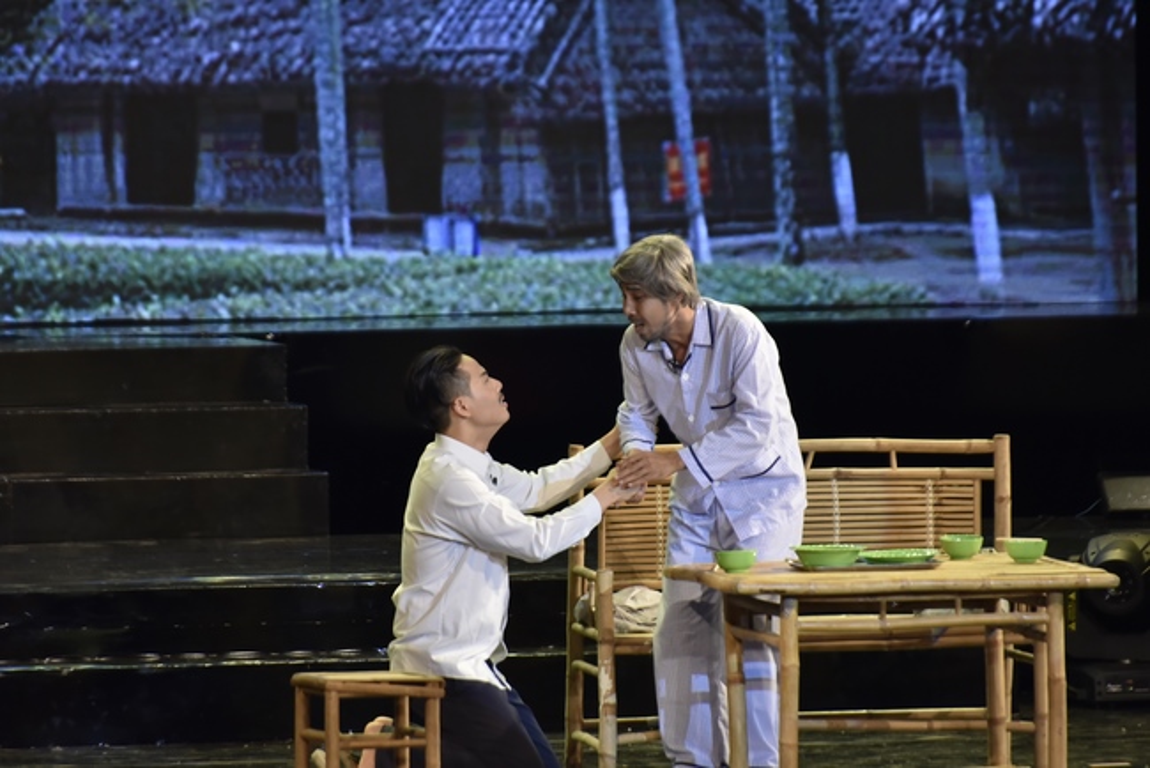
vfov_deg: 4.6
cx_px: 575
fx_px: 9587
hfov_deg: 6.9
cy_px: 384
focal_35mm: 300
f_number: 5.6
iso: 1000
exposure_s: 1/160
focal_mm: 300
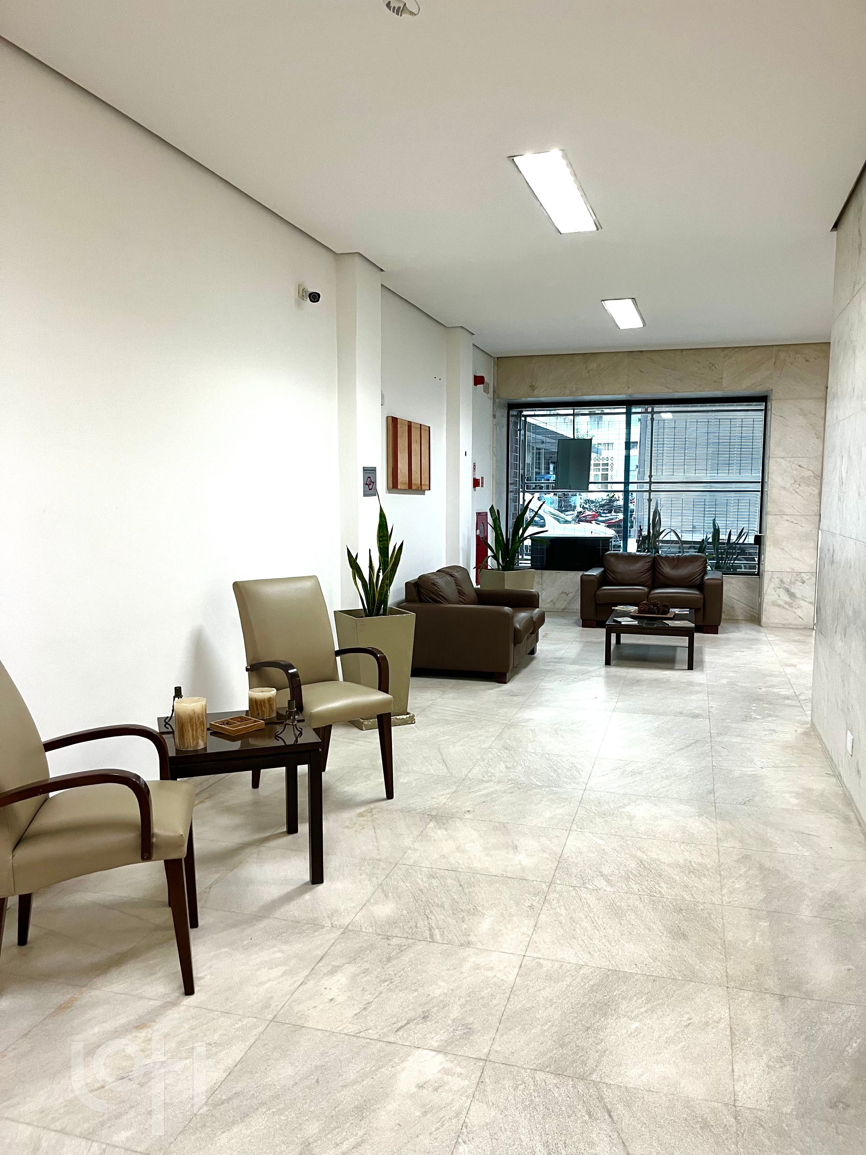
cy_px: 578
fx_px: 867
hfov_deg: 53.1
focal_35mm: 26
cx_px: 433
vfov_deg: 67.3
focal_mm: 5.1
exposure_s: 1/60
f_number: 1.6
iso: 160
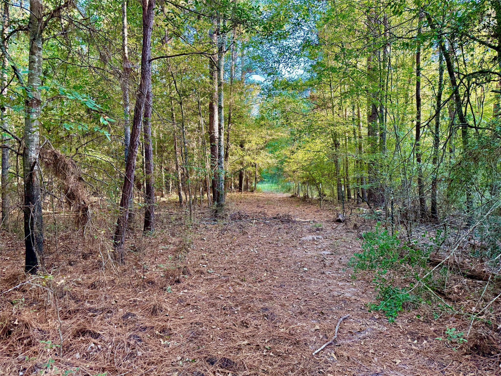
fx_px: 347
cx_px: 250
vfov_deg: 56.8
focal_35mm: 24
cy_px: 188
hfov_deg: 71.6
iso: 200
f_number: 1.78
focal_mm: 6.76
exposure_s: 1/102
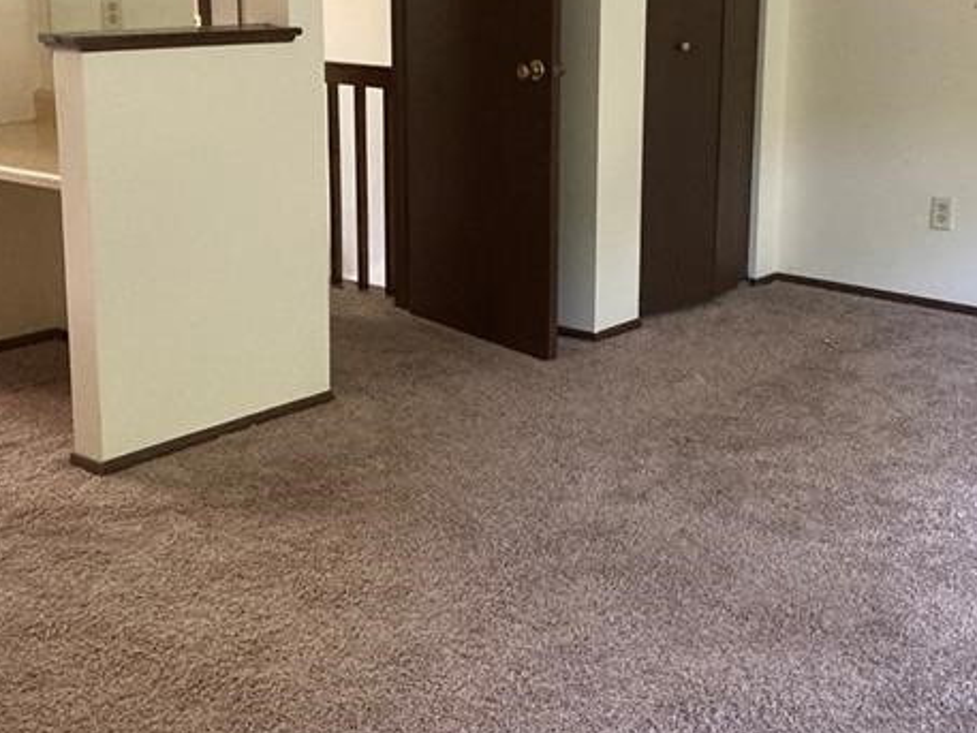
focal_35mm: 49
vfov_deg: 29.3
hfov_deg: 38.7
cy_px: 205
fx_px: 1383
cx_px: 601
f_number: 1.8
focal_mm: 3.99
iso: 320
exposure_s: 1/55
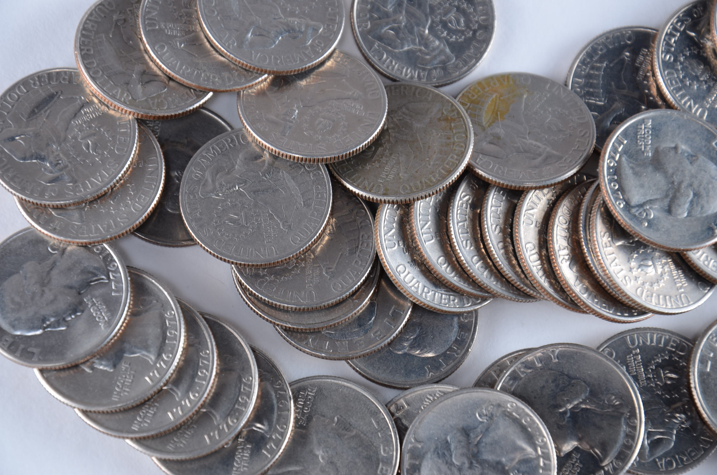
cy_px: 238
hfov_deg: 13.1
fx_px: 3130
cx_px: 358
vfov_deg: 8.7
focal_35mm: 158
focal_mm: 105
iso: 100
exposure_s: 1/160
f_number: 8
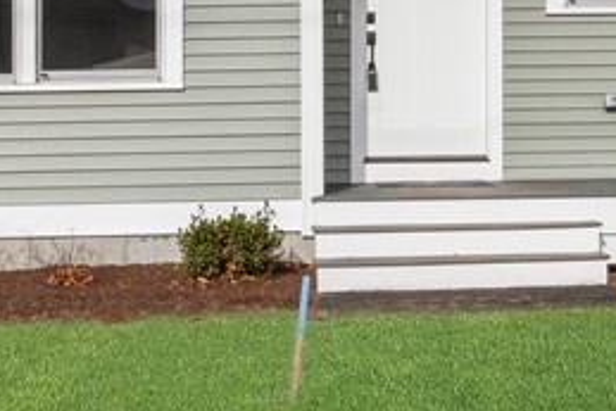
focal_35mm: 113
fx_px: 1935
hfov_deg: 18.1
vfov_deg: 11.2
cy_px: -359
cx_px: 300
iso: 400
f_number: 14
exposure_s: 1/640
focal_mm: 18
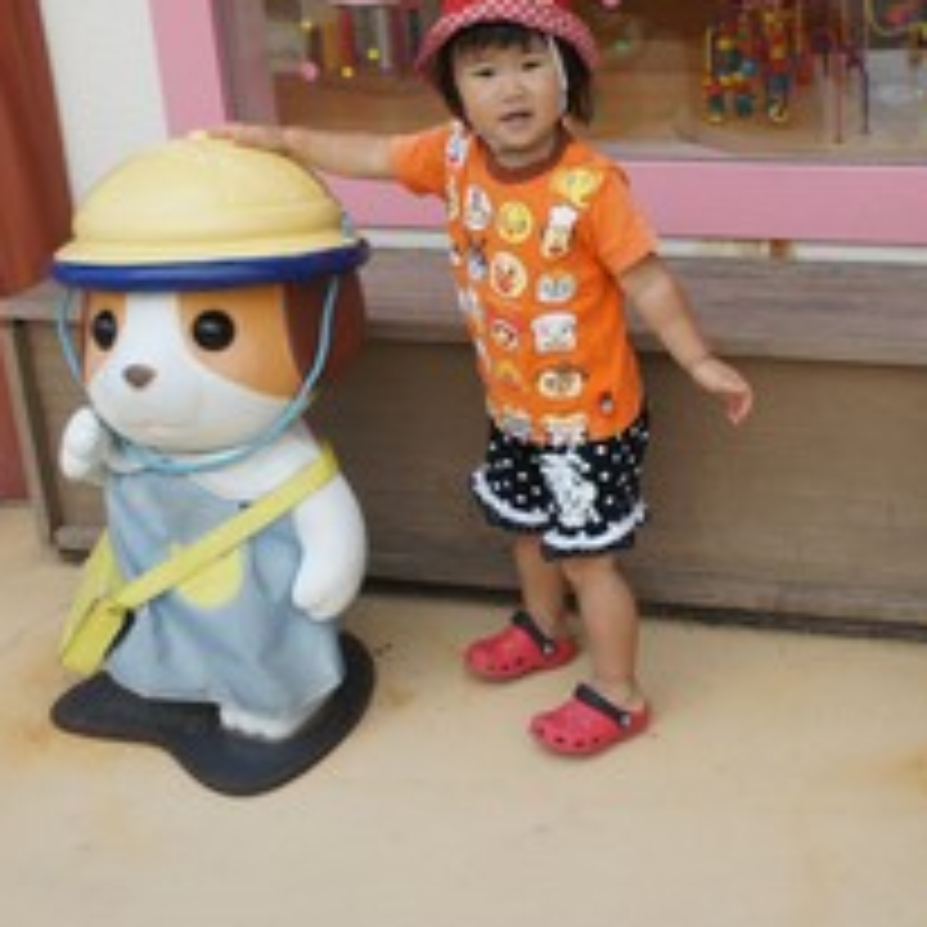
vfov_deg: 30.1
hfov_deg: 30.0
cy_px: 405
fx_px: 1722
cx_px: 594
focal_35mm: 57
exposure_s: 1/250
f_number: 7.1
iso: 400
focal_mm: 23
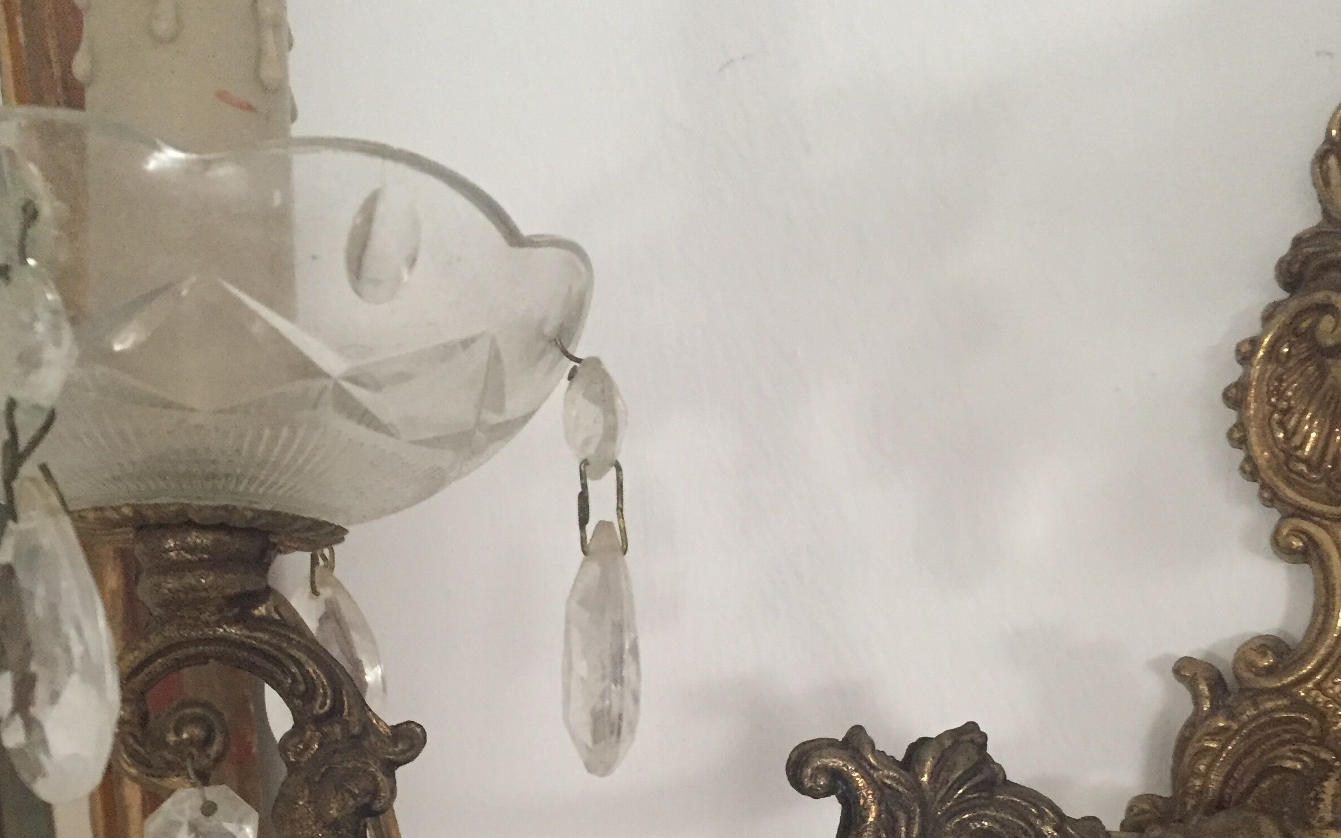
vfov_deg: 29.3
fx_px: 1535
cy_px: 752
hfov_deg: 47.2
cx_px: 675
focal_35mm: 42
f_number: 2.2
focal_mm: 4.15
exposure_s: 1/33
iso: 250
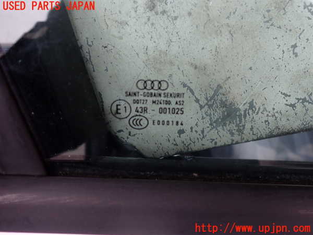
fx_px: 271
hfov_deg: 60.0
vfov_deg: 46.8
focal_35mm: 30
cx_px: 156
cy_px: 118
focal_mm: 5.4
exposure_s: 1/60
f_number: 2.3
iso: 160
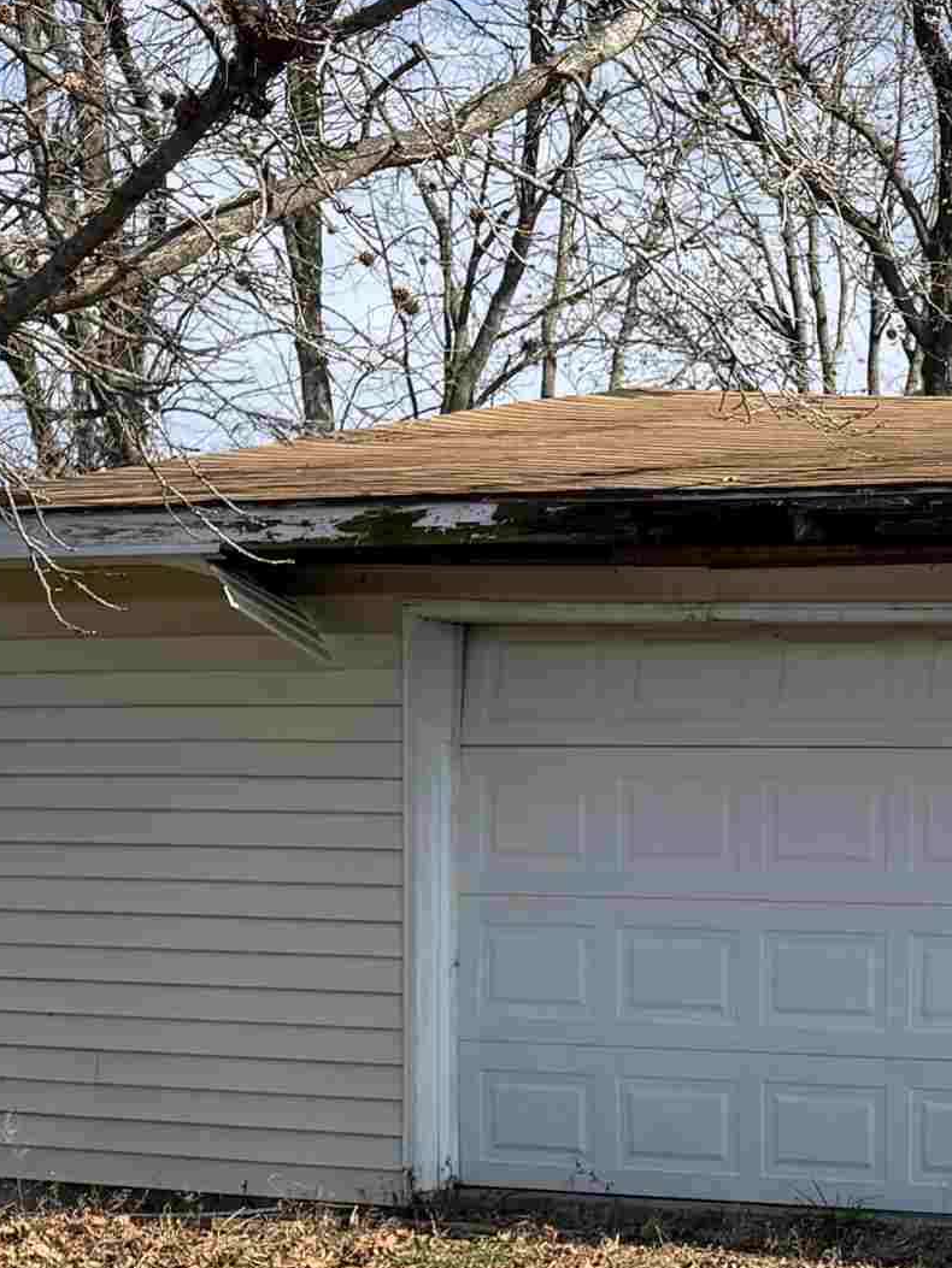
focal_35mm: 70
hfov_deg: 18.3
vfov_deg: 26.8
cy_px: 1142
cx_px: 1492
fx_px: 2566
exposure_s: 1/3425
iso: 80
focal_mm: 6.76
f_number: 1.78
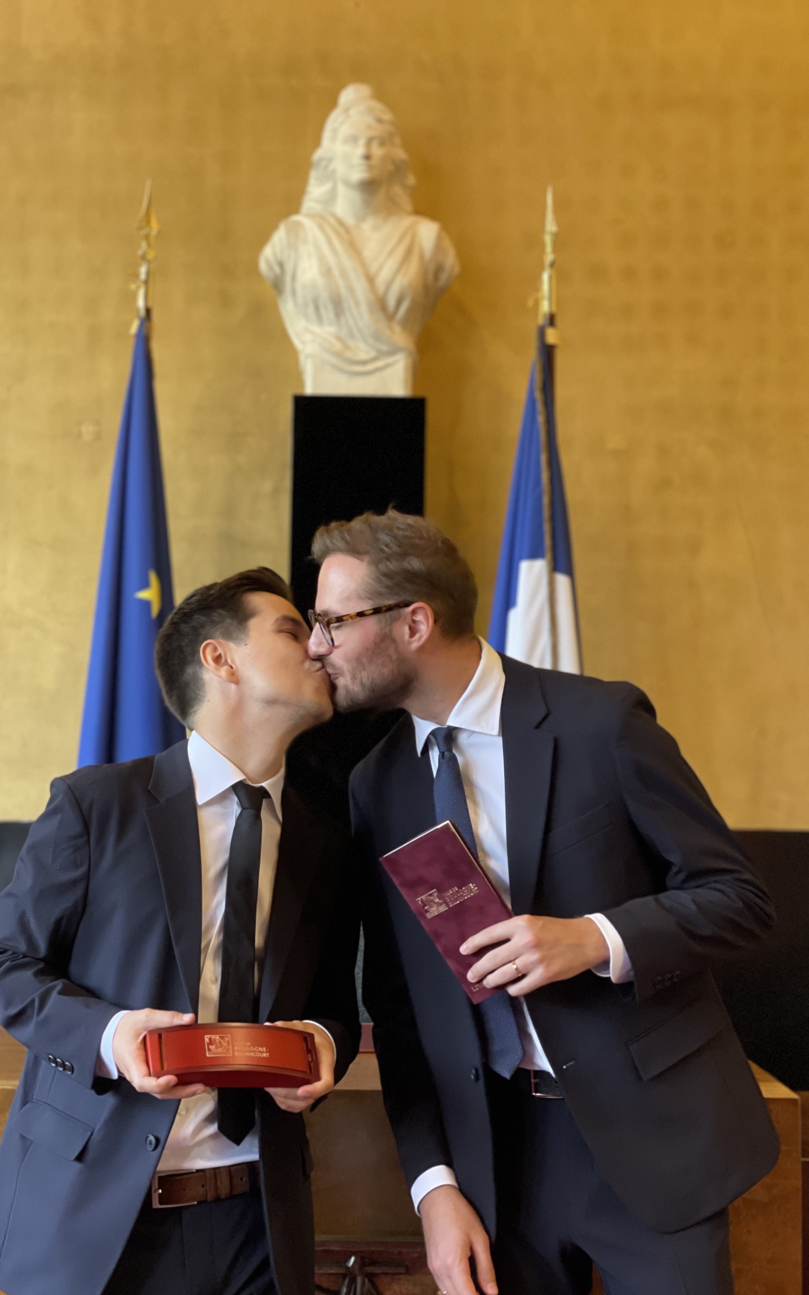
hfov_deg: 19.1
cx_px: 356
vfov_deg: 30.2
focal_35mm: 68
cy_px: 649
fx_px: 2399
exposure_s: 1/117
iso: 250
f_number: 2.2
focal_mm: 7.5
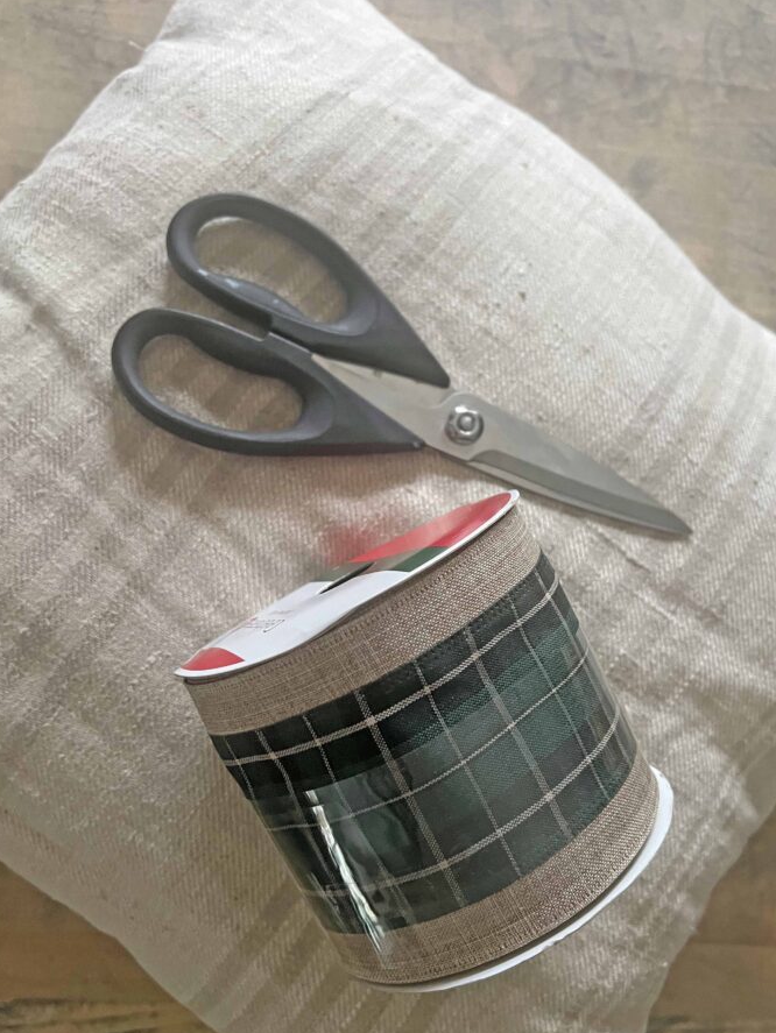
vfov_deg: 59.8
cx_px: 386
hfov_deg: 46.8
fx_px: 896
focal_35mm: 30
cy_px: 573
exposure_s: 1/60
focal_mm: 5.7
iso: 400
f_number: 1.5
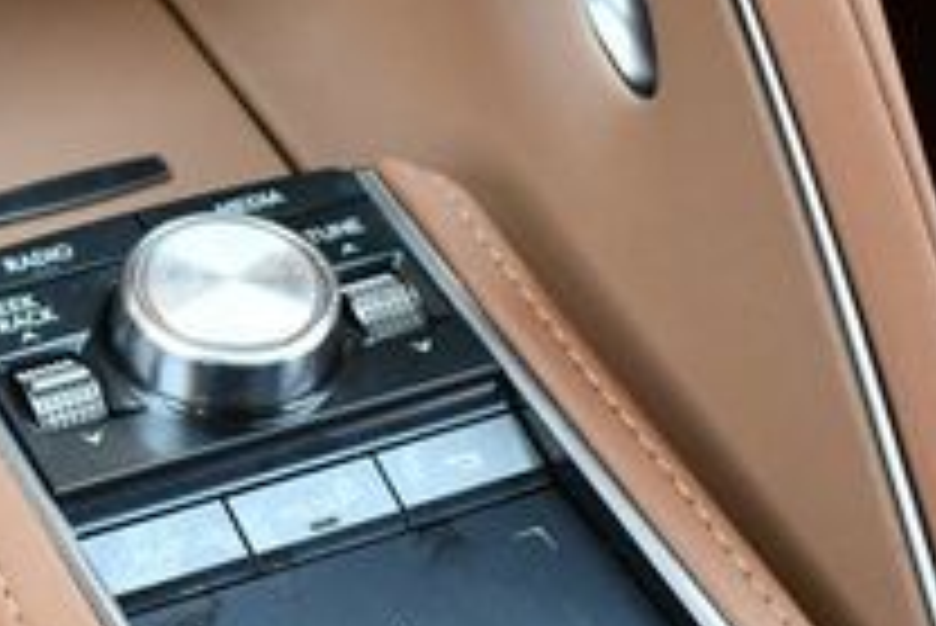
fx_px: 2888
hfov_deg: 17.9
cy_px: 455
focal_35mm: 111
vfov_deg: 12.3
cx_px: -50
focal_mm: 18
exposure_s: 1/250
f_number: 3.5
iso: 800
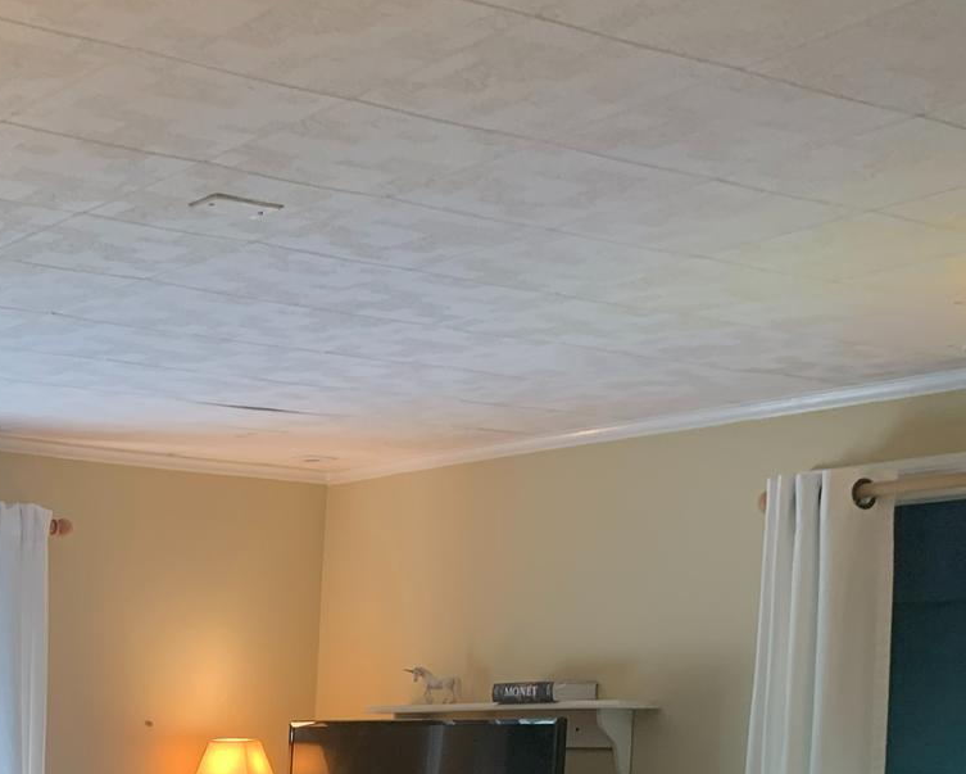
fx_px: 1973
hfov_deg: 25.9
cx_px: -40
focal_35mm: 69
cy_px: 961
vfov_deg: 20.5
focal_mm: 4.25
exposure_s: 1/60
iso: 100
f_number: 1.8
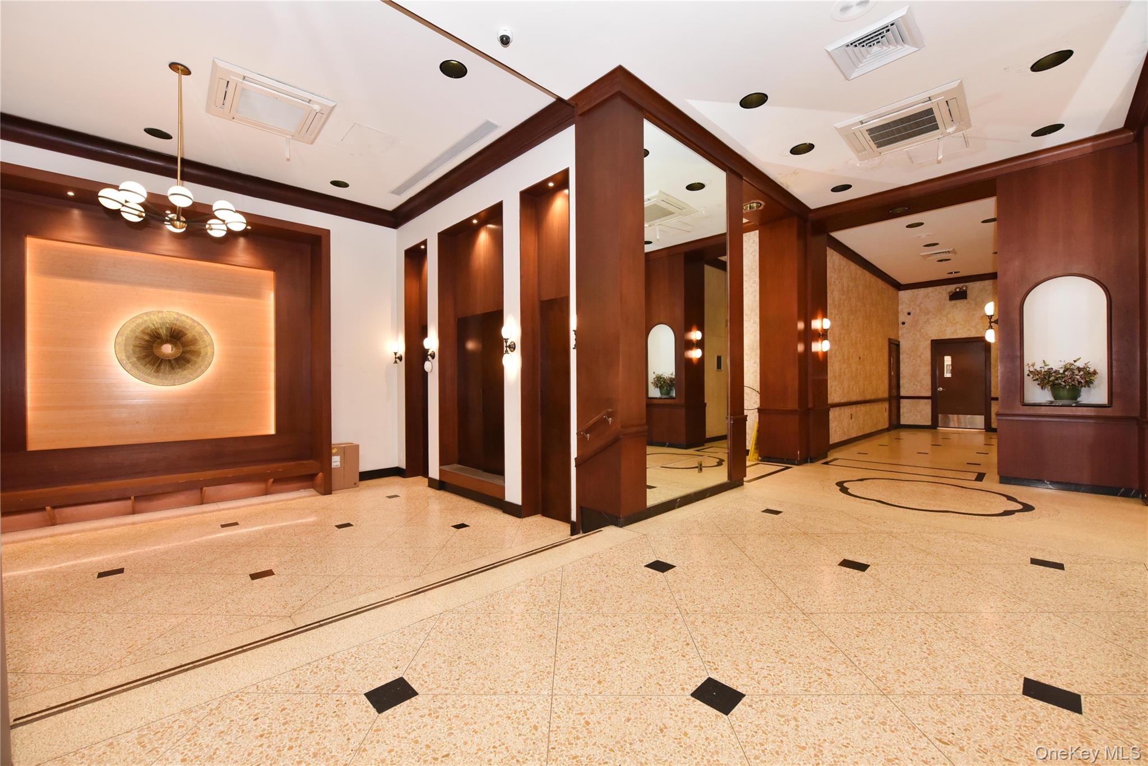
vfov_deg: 81.2
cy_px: 383
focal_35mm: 14
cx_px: 574
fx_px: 446
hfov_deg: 104.2
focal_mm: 14
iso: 2000
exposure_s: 1/80
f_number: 6.3
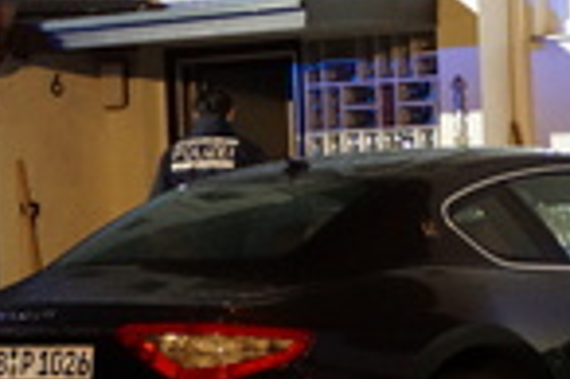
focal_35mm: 205
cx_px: 39
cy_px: 160
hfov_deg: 10.0
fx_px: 3242
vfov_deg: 6.7
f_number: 4.5
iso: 3200
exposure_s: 1/50
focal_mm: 50
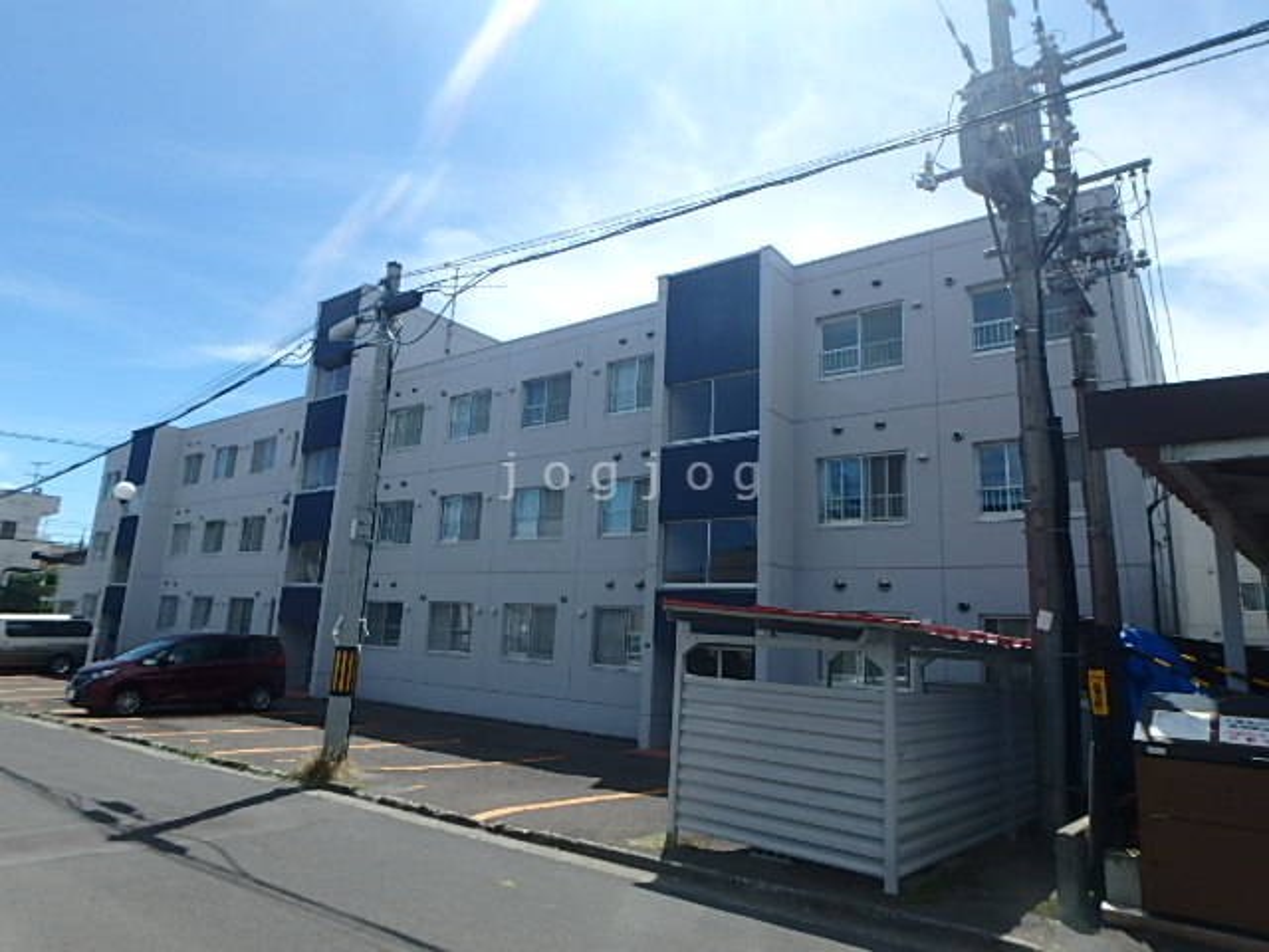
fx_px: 770
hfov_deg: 79.0
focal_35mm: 21
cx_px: 634
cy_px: 476
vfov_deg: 63.4
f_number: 6
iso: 125
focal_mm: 3.7
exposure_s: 1/500
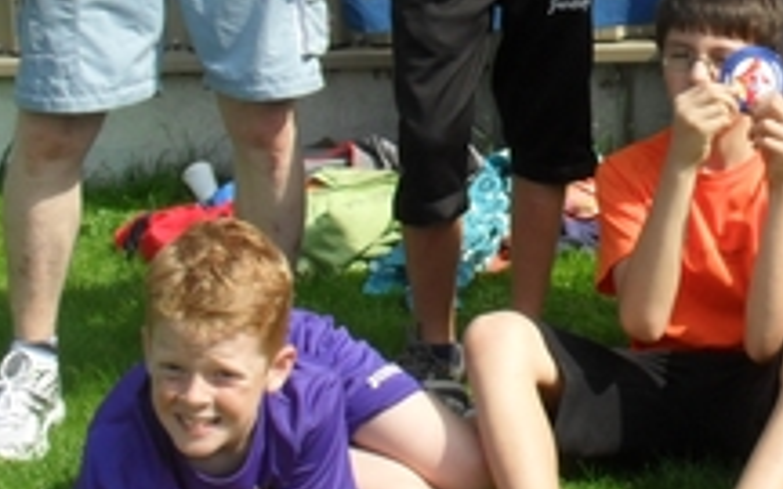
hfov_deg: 19.5
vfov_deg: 12.6
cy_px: 29
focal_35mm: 103
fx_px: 2198
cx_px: 819
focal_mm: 6.3
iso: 100
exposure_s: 1/180
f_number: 8.4
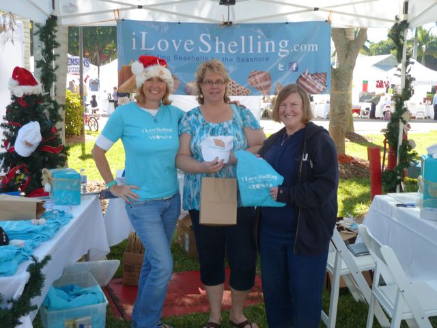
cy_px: 164
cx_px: 218
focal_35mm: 42
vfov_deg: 34.3
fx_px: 530
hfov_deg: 44.8
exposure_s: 1/125
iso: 80
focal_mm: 6.9
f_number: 4
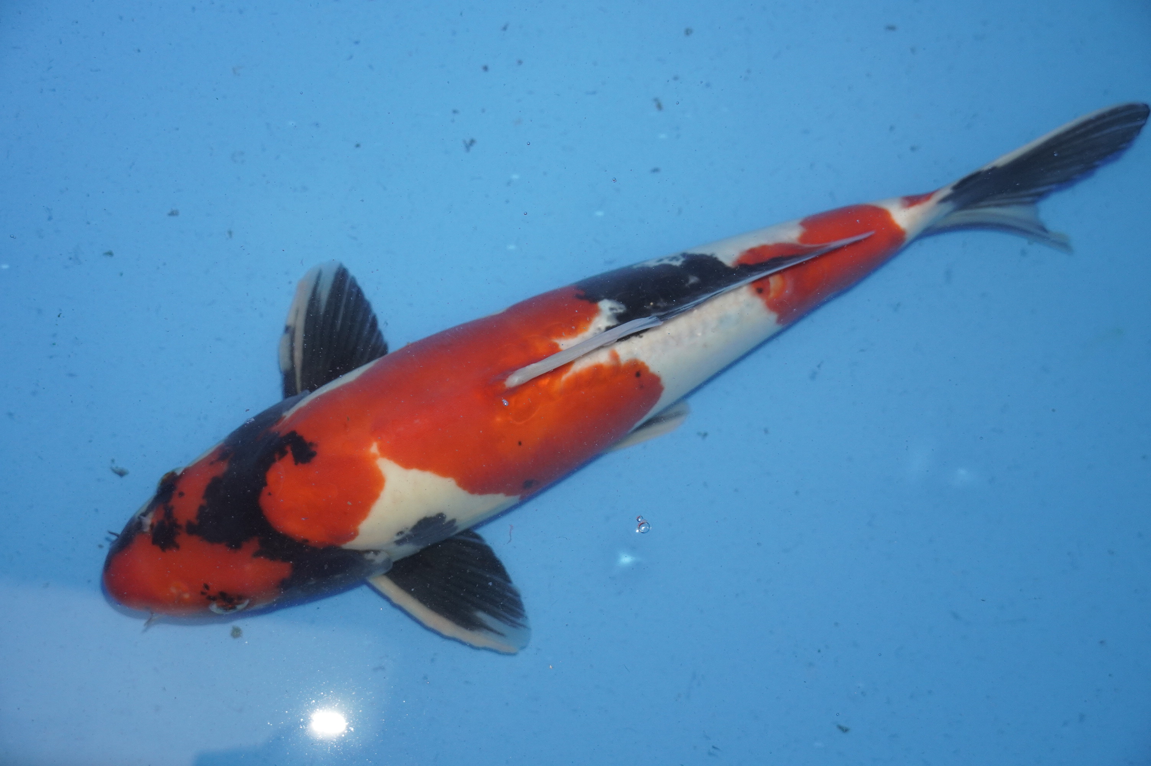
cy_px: 383
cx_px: 576
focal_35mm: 56
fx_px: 1773
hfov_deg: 36.0
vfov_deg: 24.4
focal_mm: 37
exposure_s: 1/160
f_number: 4.5
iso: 1000
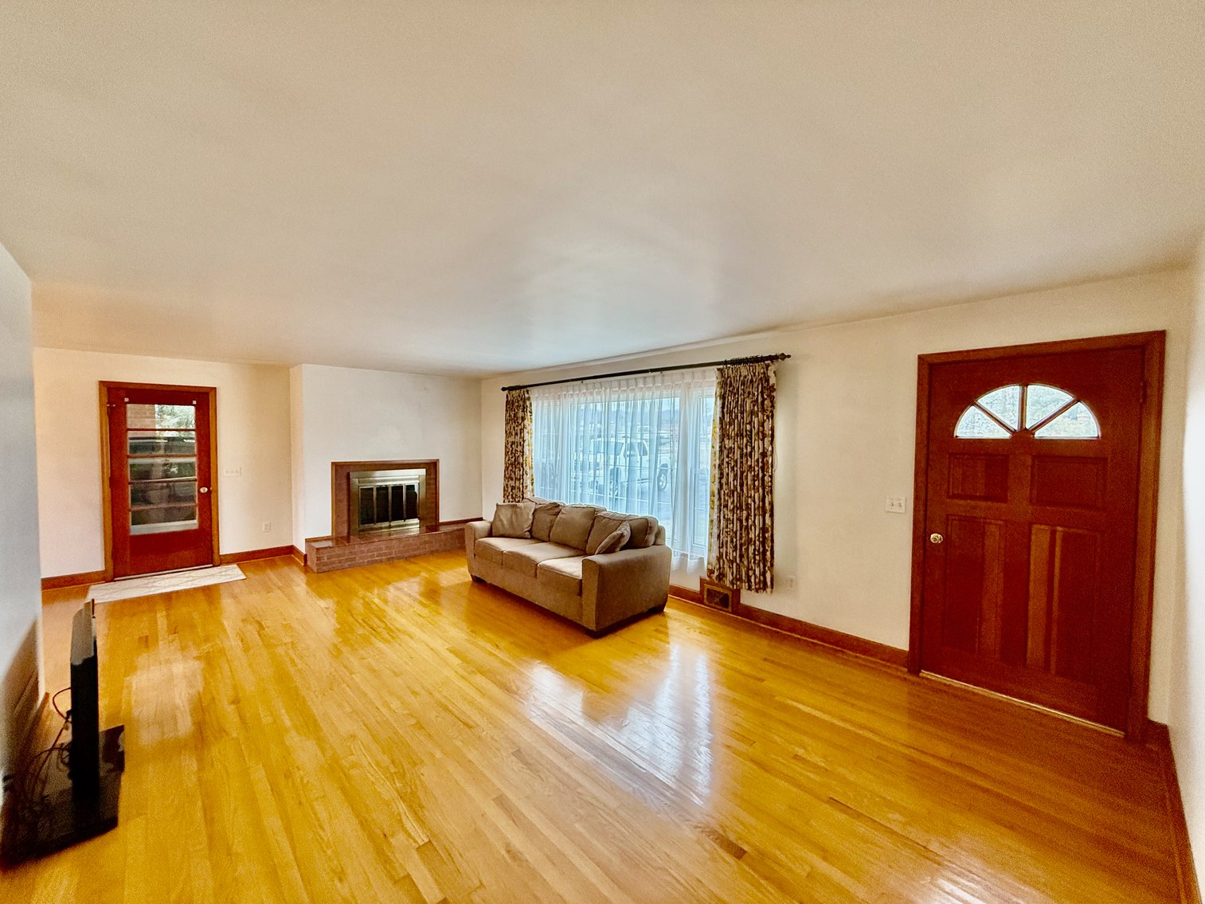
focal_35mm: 14
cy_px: 452
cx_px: 602
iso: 320
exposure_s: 1/120
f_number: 2.2
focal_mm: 2.22
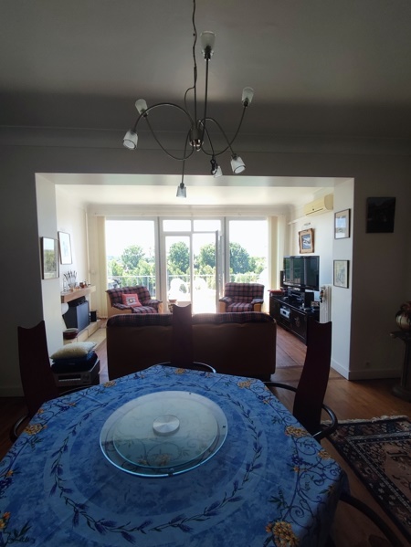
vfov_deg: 94.5
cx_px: 206
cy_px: 274
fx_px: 253
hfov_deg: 78.2
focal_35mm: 16
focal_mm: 1.65
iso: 64
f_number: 2.2
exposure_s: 1/100
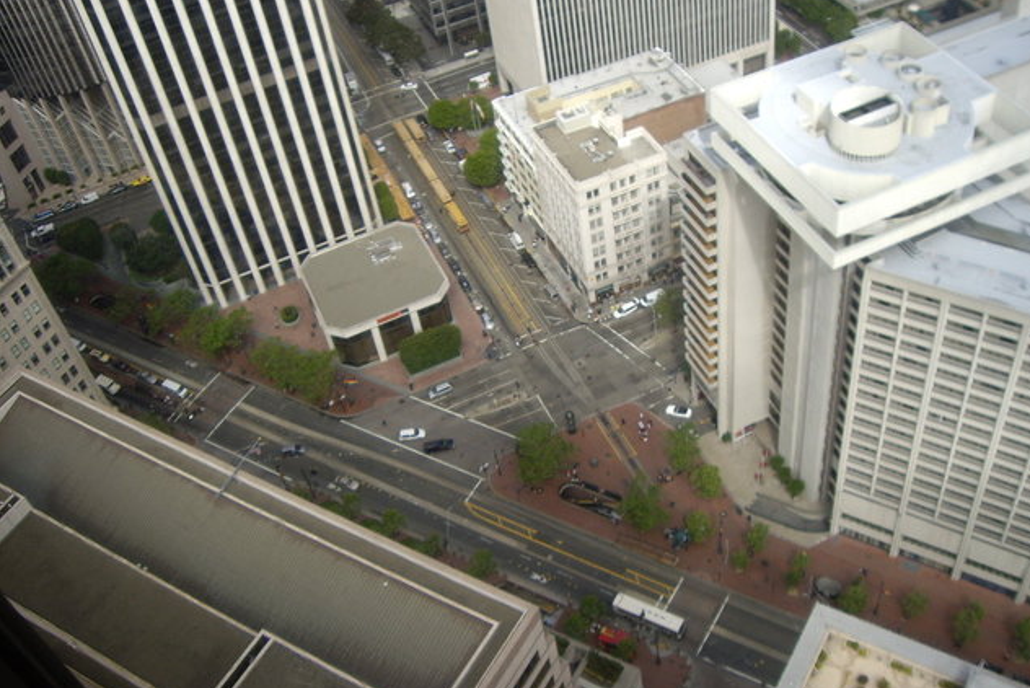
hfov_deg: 48.4
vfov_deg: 33.4
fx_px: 1145
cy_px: 346
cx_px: 520
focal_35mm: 40
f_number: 2.7
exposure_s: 1/250
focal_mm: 6.2
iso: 50
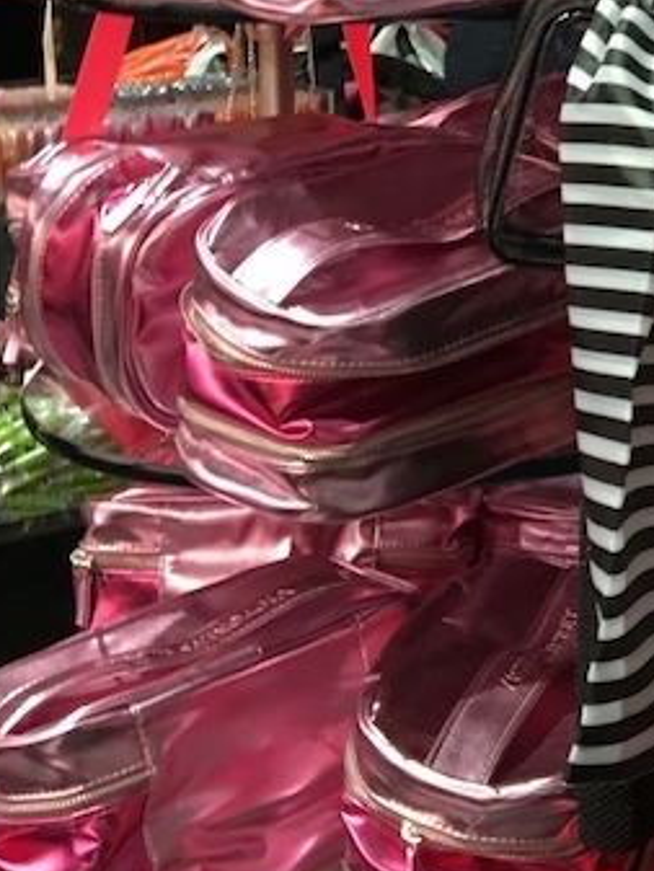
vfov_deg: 21.1
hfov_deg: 16.0
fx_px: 2215
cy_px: -93
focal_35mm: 88
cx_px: 835
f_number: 2.2
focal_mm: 4.15
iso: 100
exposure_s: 1/30
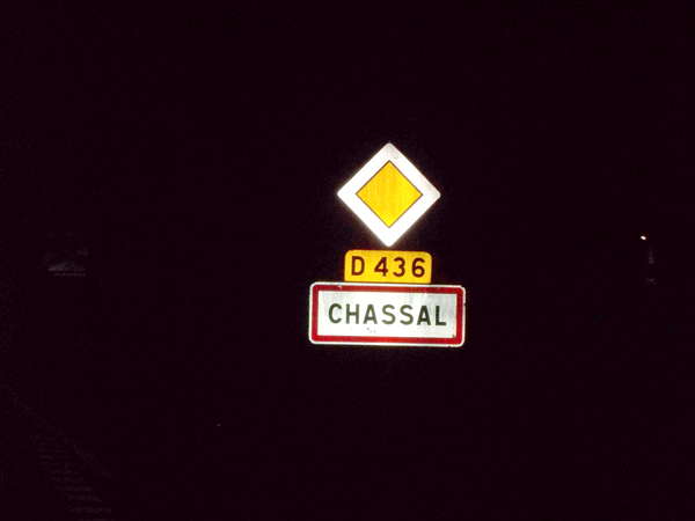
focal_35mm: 140
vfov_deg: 10.6
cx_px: 348
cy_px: 260
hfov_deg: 14.1
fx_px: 2811
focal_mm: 20
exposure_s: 1/60
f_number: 6.8
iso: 200
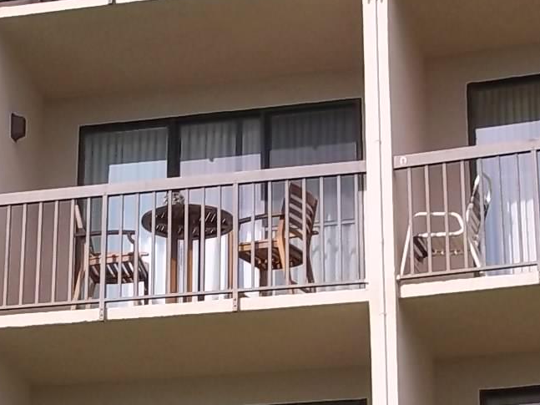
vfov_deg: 12.9
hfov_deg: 17.2
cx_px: 165
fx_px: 1778
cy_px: 311
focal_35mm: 114
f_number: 8
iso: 80
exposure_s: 1/125
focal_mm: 6.5
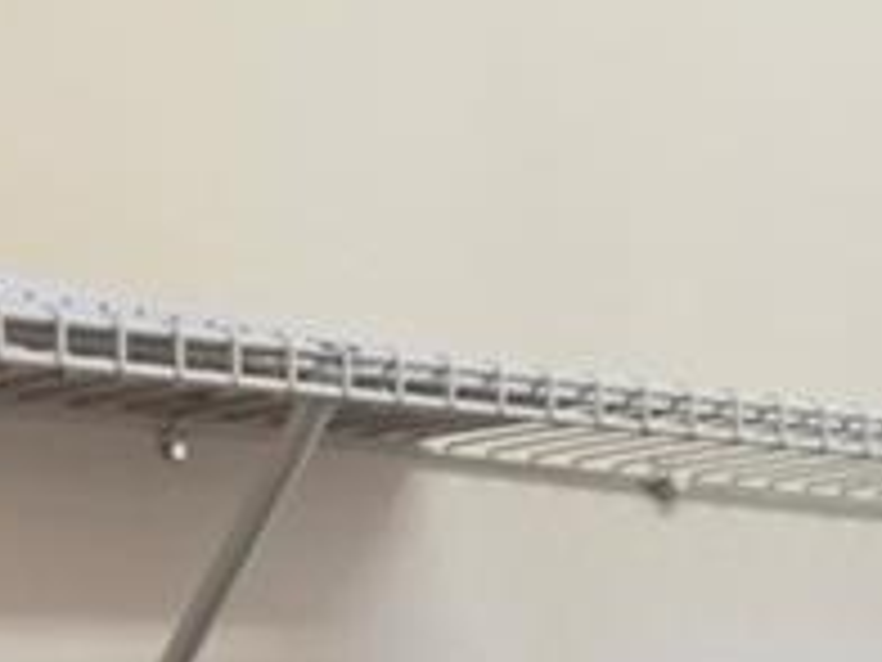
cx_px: 2178
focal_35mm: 141
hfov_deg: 11.4
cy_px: 914
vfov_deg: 10.3
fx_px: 3593
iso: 320
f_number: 14
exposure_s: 1/1.67
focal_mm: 12
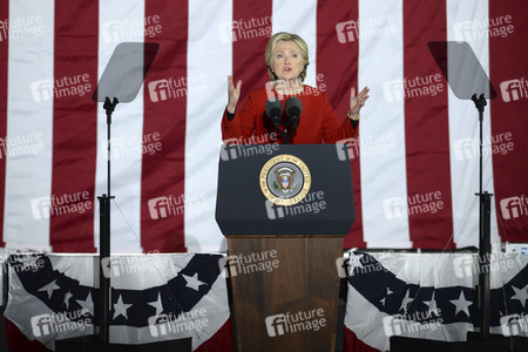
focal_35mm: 300
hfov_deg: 6.9
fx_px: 4400
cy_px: 176
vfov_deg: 4.6
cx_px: 264
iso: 1600
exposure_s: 1/500
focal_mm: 300
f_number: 5
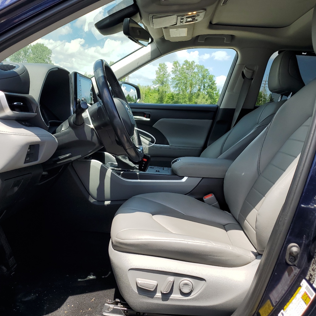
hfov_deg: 52.5
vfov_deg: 52.5
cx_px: 147
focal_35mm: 31
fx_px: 320
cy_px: 158
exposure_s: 1/1429
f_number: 1.5
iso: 50
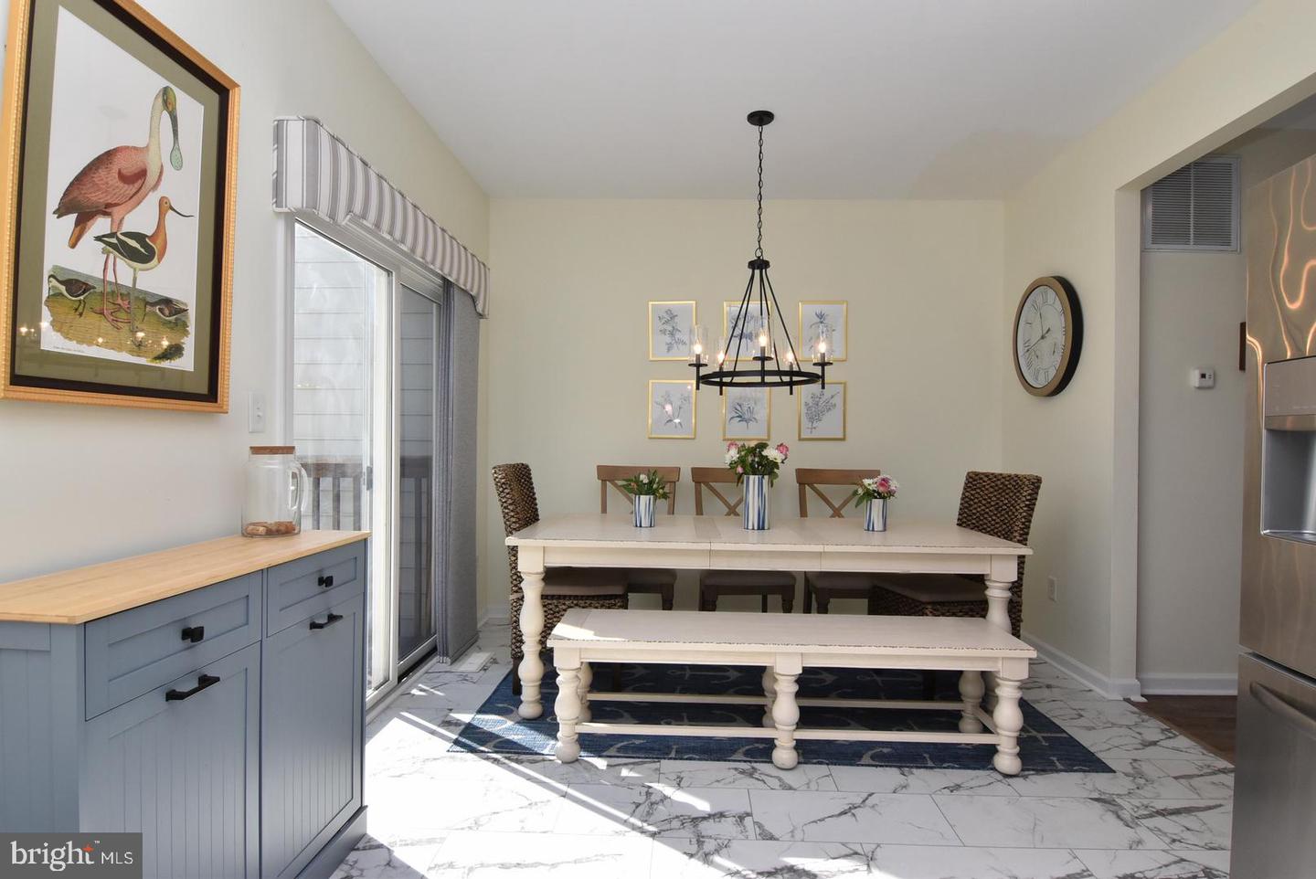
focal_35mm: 18
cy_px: 440
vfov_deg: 67.5
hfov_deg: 90.0
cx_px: 658
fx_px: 658
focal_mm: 12
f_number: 16
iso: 800
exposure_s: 1/160
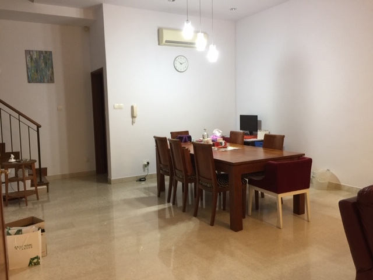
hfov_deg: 61.7
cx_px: 186
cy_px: 140
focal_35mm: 29
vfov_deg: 48.2
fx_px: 312
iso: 64
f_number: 2.2
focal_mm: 4.15
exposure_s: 1/17
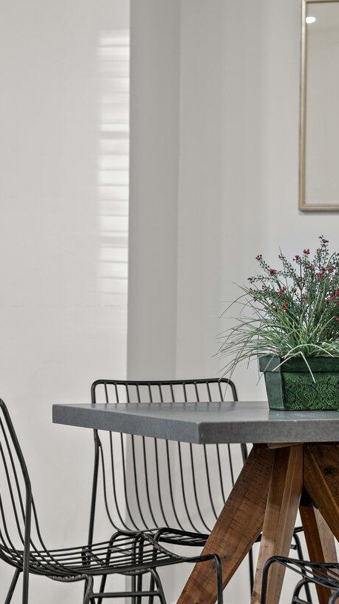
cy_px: 315
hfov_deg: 9.1
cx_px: -7
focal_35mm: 132
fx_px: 2110
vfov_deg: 16.3
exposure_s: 1/15
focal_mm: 50
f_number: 2
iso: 500
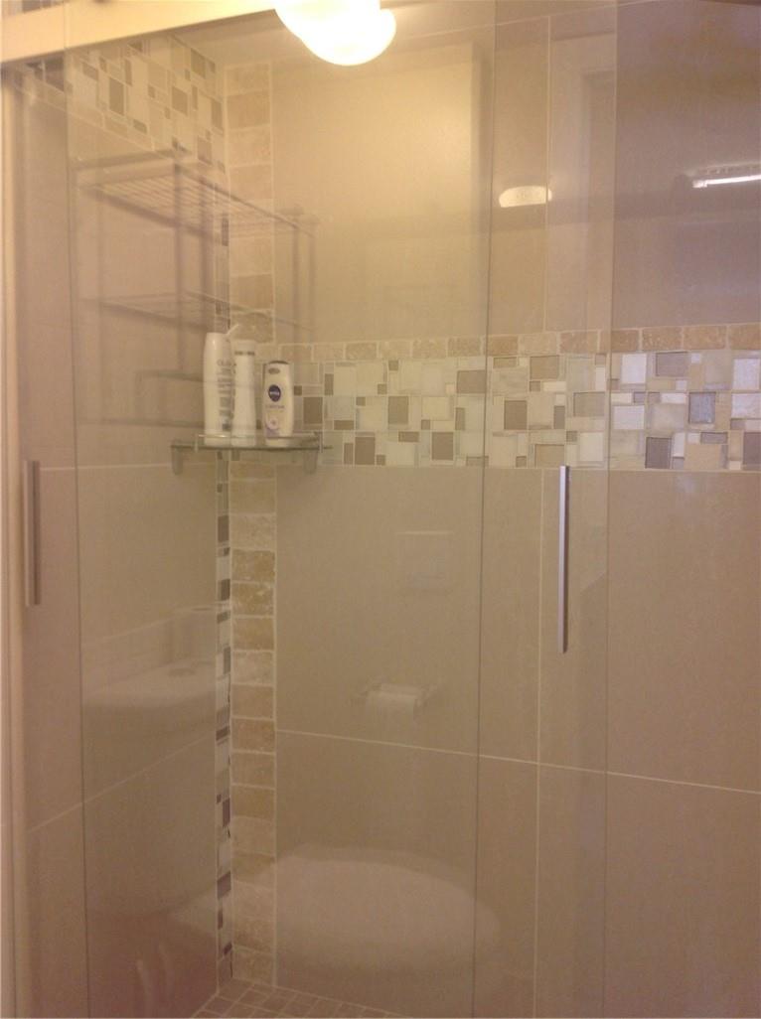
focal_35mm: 35
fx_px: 1029
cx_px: 380
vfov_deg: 52.7
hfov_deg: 40.6
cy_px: 510
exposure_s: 1/30
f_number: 2.4
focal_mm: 4.28
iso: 64
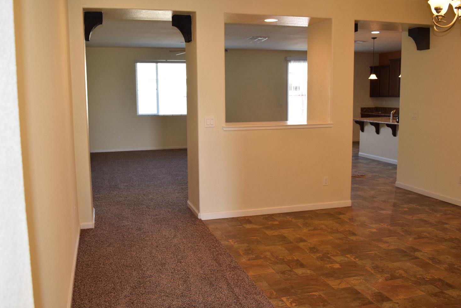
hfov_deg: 55.8
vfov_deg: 38.9
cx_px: 226
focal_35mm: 34
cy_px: 157
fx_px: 435
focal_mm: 22
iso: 800
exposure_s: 1/100
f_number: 5
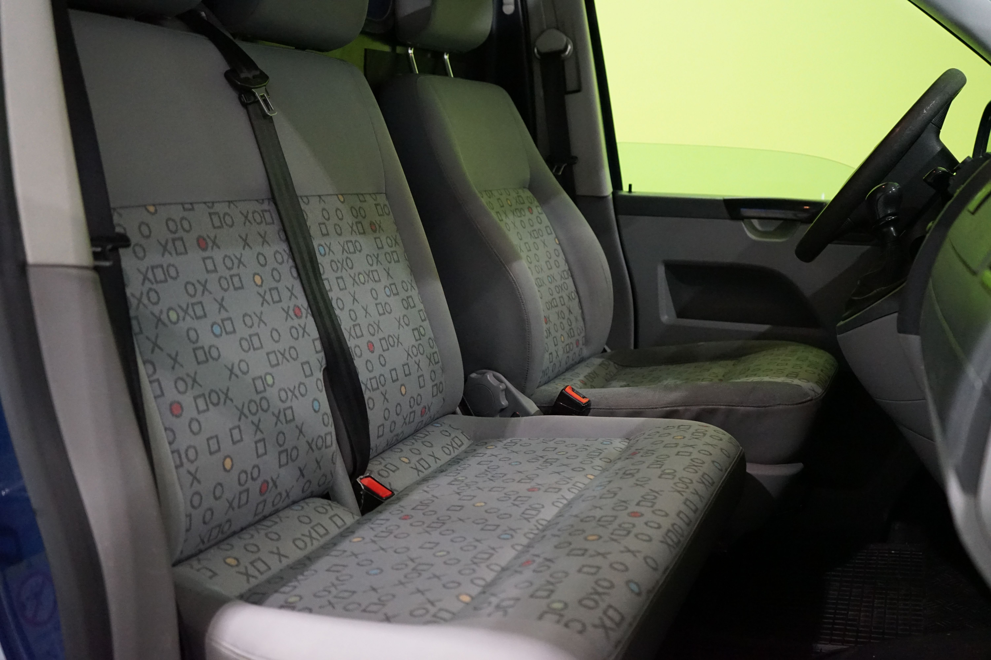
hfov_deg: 55.8
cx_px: 496
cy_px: 330
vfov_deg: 38.9
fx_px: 936
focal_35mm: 34
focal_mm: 34
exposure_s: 1/160
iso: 6400
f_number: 4
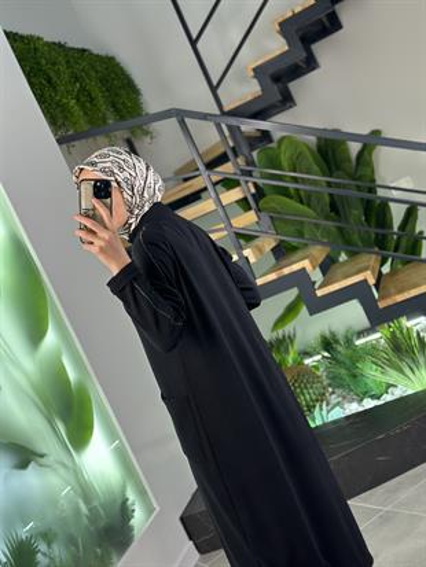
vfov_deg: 39.6
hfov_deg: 30.3
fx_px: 787
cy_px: 284
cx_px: 213
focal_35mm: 48
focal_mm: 6.86
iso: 64
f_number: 1.78
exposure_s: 1/100
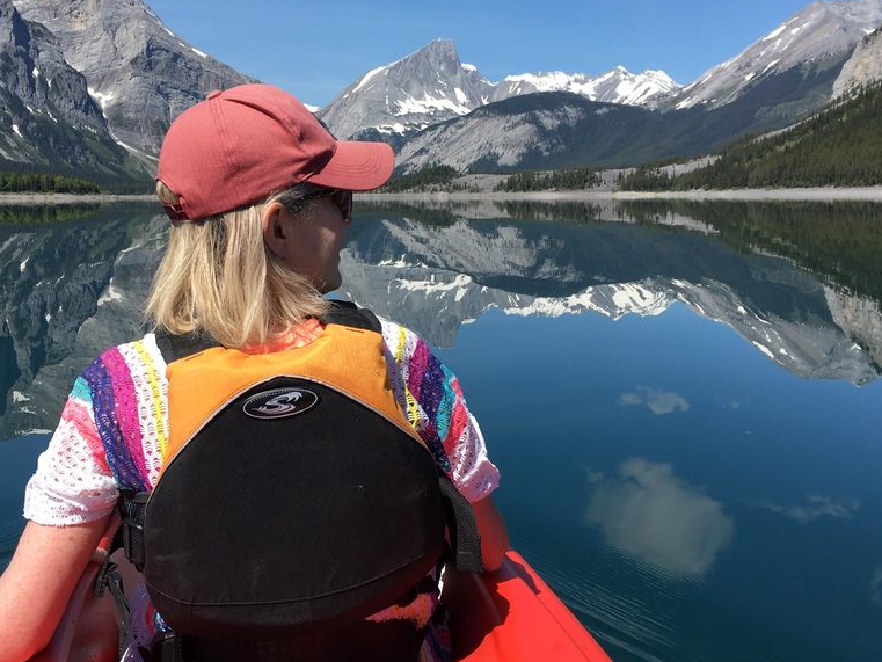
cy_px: 303
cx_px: 378
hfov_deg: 47.7
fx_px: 994
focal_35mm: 39
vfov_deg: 36.8
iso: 25
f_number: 2.2
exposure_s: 1/1425
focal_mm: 4.15
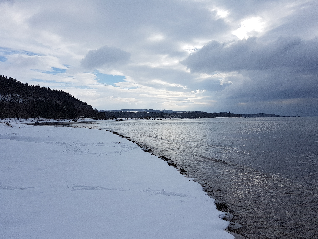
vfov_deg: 53.1
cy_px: 120
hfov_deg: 67.3
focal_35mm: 26
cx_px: 159
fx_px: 239
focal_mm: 4.2
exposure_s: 1/4272
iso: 40
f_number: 1.7
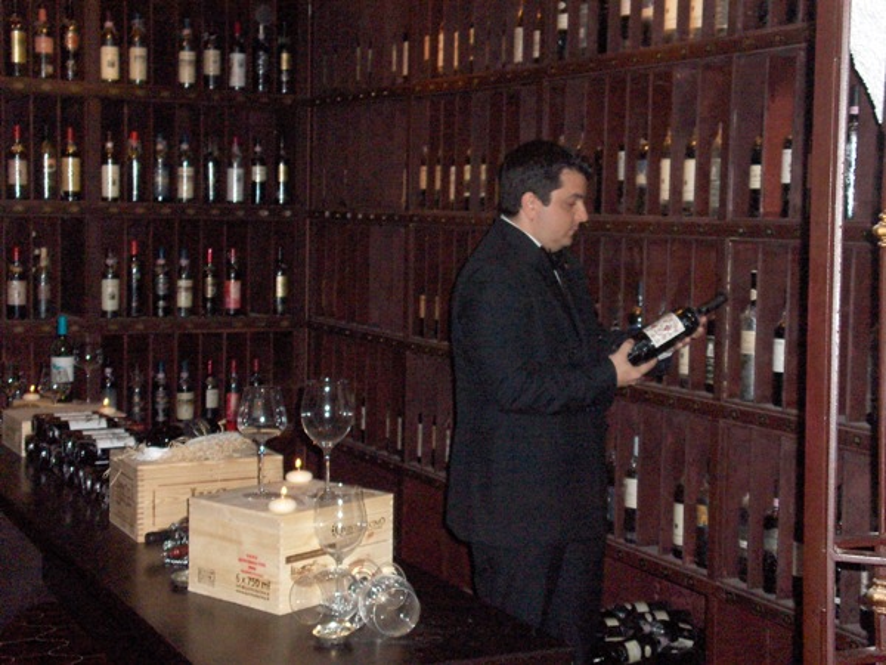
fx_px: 1177
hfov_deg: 41.2
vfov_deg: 31.5
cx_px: 443
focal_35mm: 46
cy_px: 332
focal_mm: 9.5
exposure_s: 1/60
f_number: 3.2
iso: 200
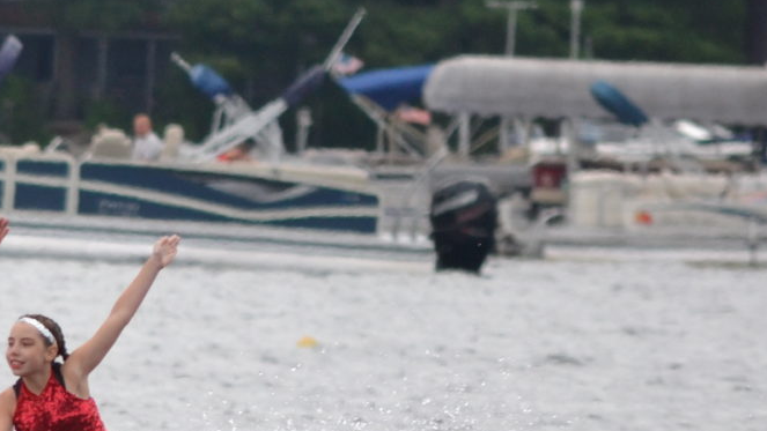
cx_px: -389
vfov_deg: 0.7
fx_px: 37016
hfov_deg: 1.2
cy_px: 455
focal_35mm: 1820
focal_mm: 300
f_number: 5.6
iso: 400
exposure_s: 1/500
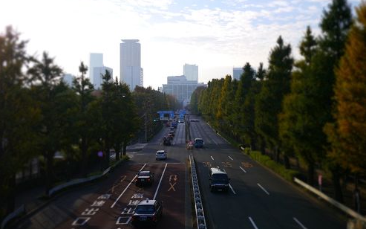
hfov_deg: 46.2
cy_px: 99
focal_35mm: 43
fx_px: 429
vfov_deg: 29.8
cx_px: 181
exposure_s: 1/2000
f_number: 2.8
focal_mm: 20
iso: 160
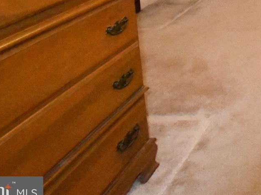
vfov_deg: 25.4
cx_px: 377
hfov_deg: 28.7
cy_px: -76
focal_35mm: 47
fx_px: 354
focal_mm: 10
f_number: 4.5
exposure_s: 1/250
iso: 25600
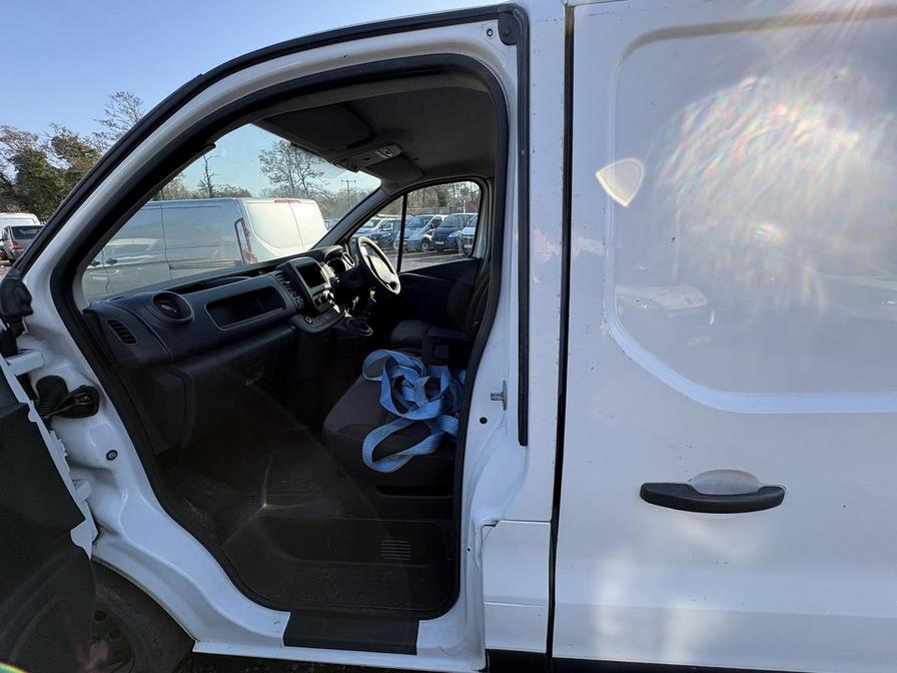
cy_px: 336
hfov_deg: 102.1
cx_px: 448
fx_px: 363
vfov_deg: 85.7
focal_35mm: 14
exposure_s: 1/377
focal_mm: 2.22
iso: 40
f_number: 2.2
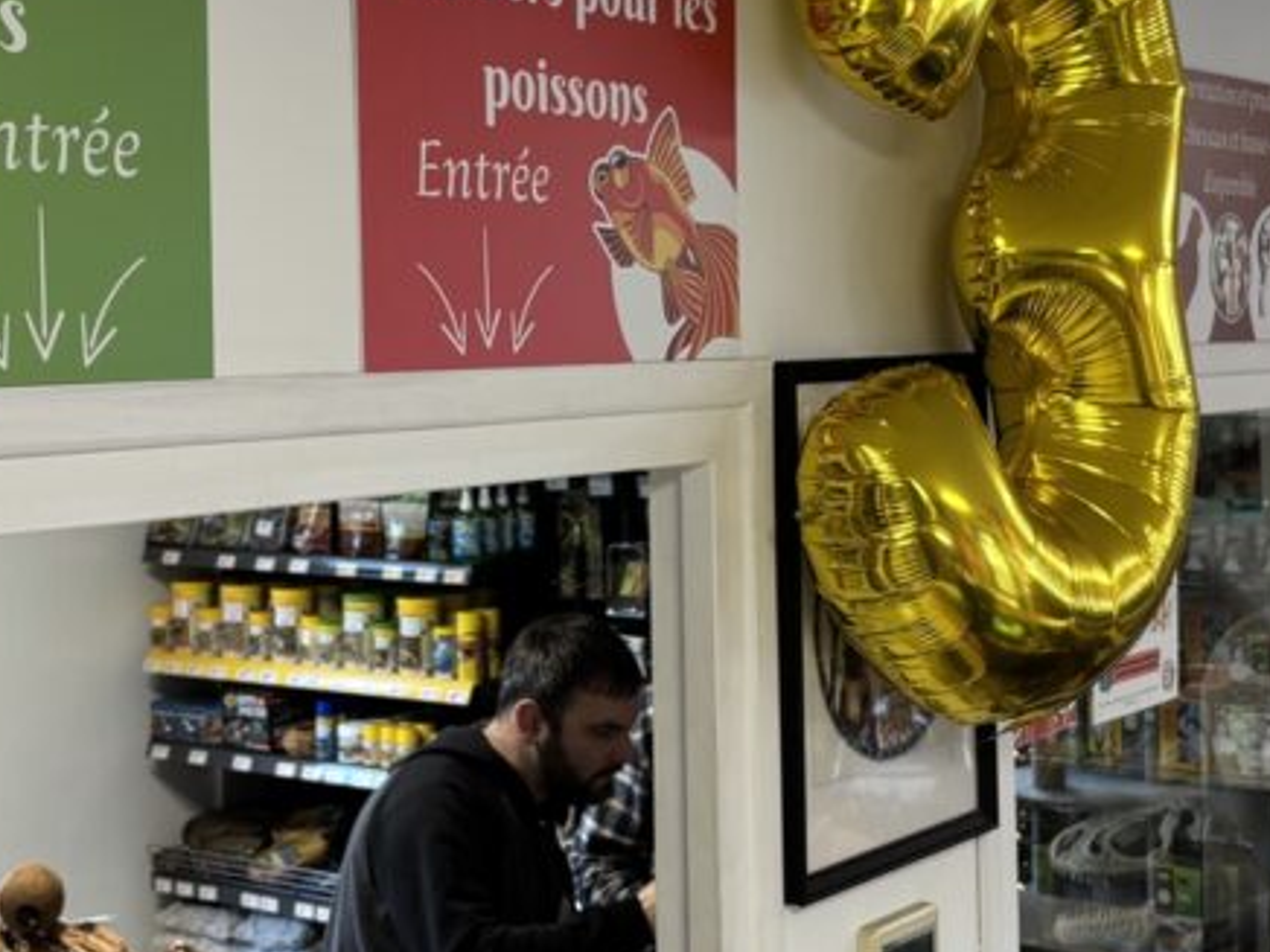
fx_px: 2238
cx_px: 655
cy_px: 285
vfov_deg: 23.9
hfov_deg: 31.7
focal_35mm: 61
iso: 80
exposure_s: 1/50
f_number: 1.6
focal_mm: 5.96
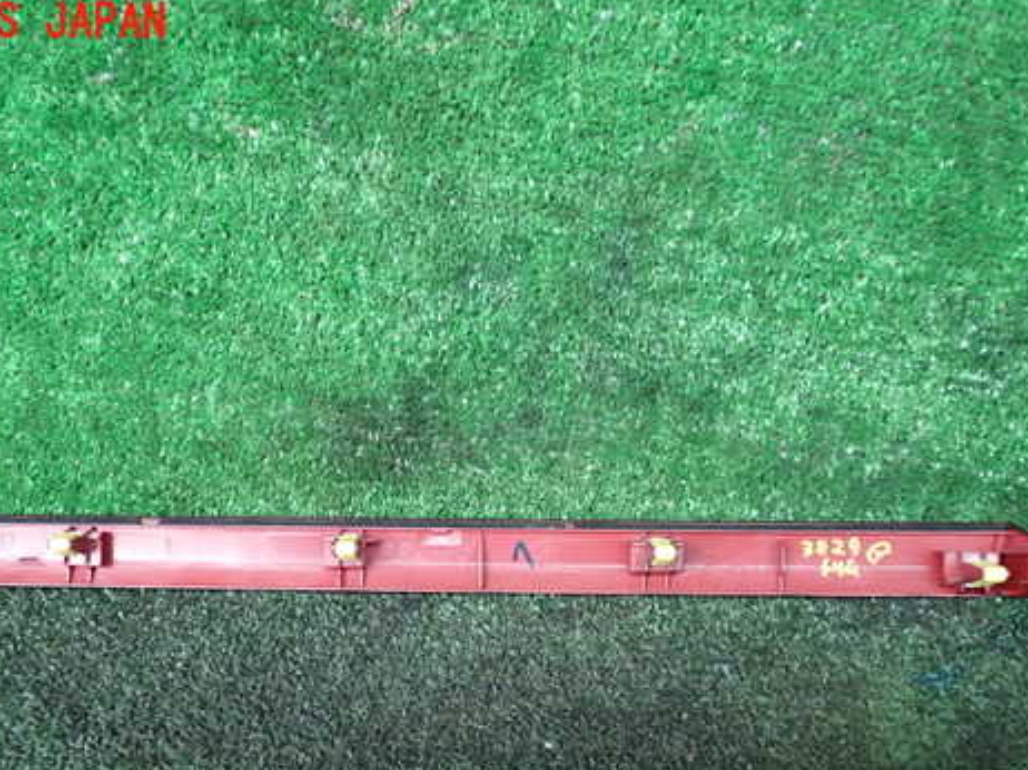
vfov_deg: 36.5
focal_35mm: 39
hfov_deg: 47.7
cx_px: 429
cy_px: 496
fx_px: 1158
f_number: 2.3
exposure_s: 1/30
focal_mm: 5.4
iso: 400
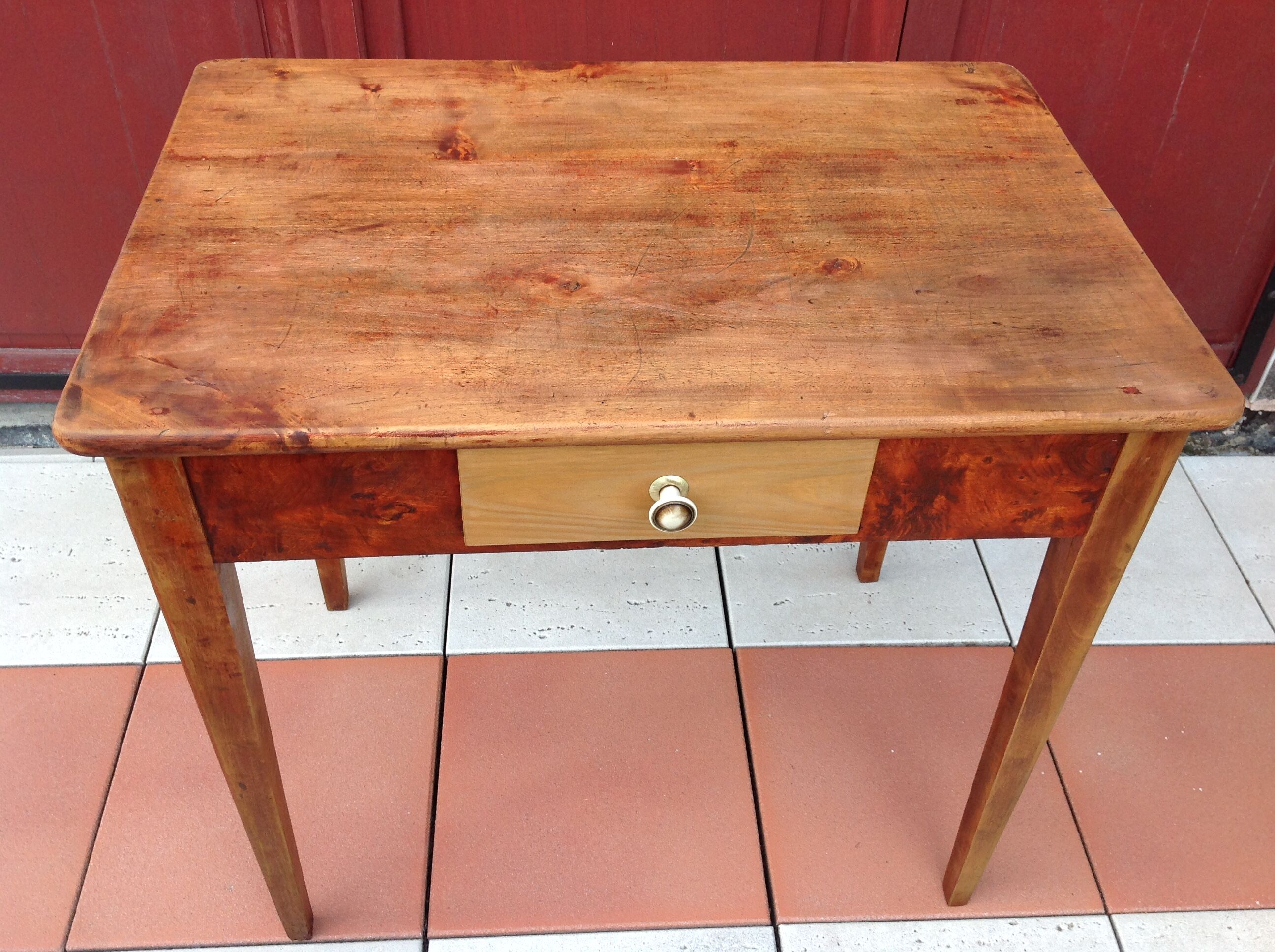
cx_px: 638
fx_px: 1287
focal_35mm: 35
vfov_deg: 40.6
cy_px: 476
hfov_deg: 52.7
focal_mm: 4.28
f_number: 2.4
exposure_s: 1/120
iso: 50
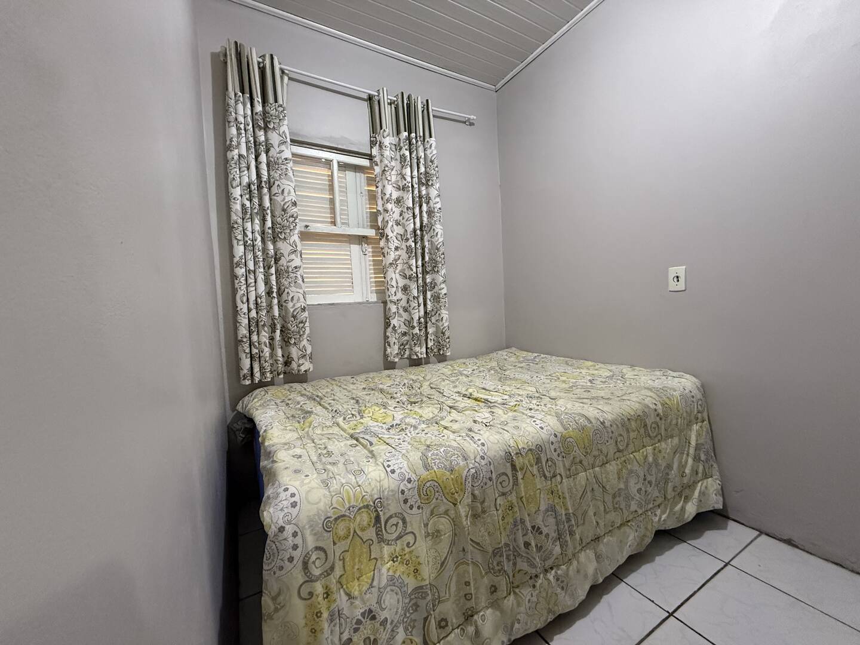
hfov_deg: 102.1
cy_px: 322
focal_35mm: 14
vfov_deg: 85.7
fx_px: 348
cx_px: 430
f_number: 2.2
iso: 640
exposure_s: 1/60
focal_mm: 2.22
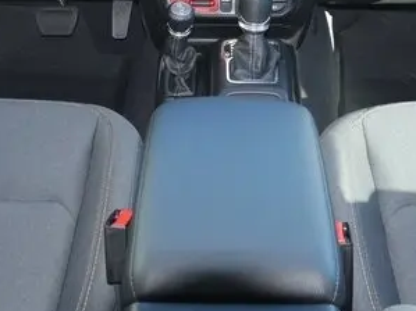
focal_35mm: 60
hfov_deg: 32.2
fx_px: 721
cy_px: 20
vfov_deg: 23.6
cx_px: 213
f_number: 5
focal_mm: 14
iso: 640
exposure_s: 1/60
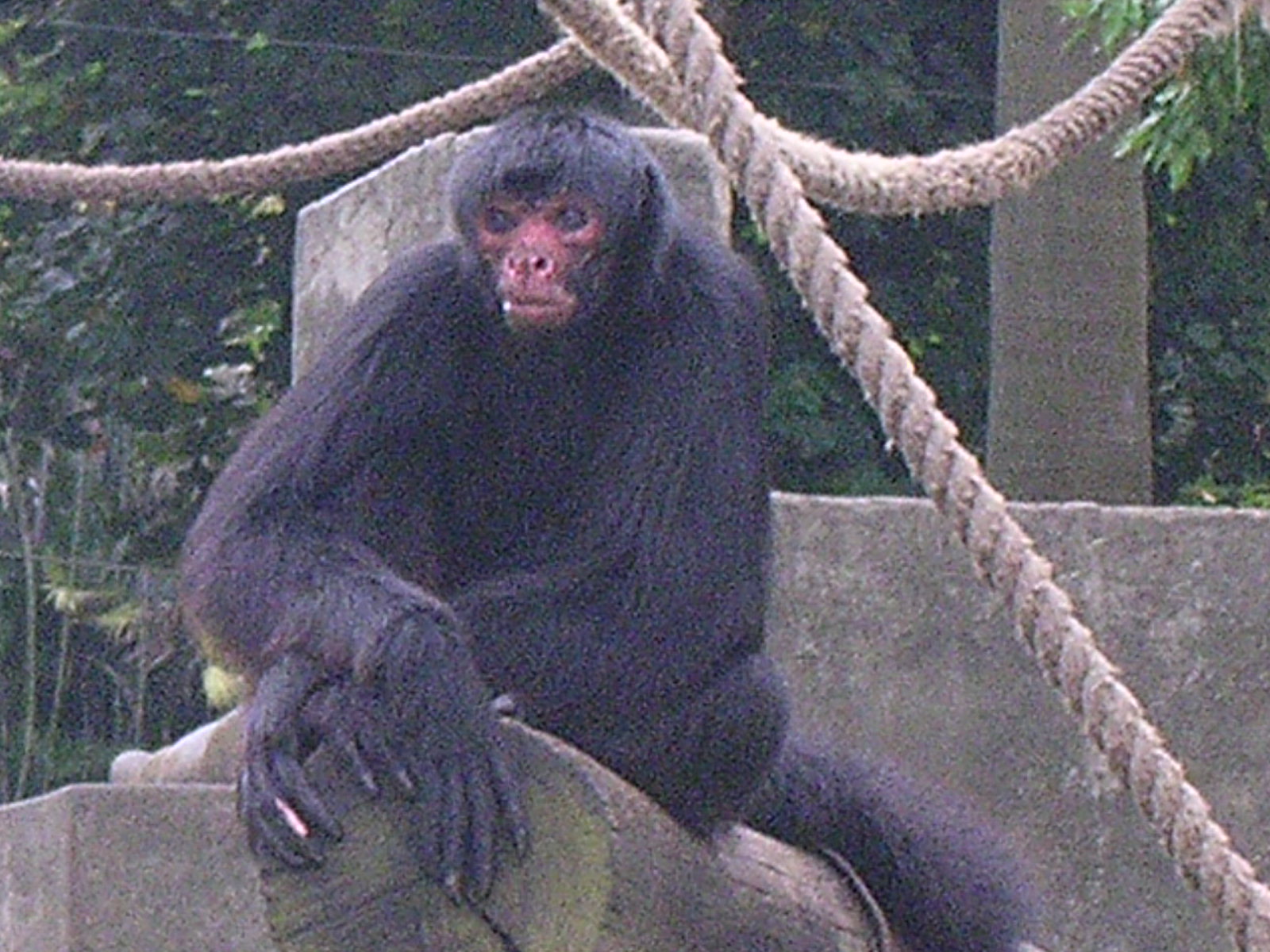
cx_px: 635
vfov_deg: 6.5
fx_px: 8438
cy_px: 476
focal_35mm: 230
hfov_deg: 8.6
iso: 400
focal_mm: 34.8
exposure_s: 1/64
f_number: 4.9
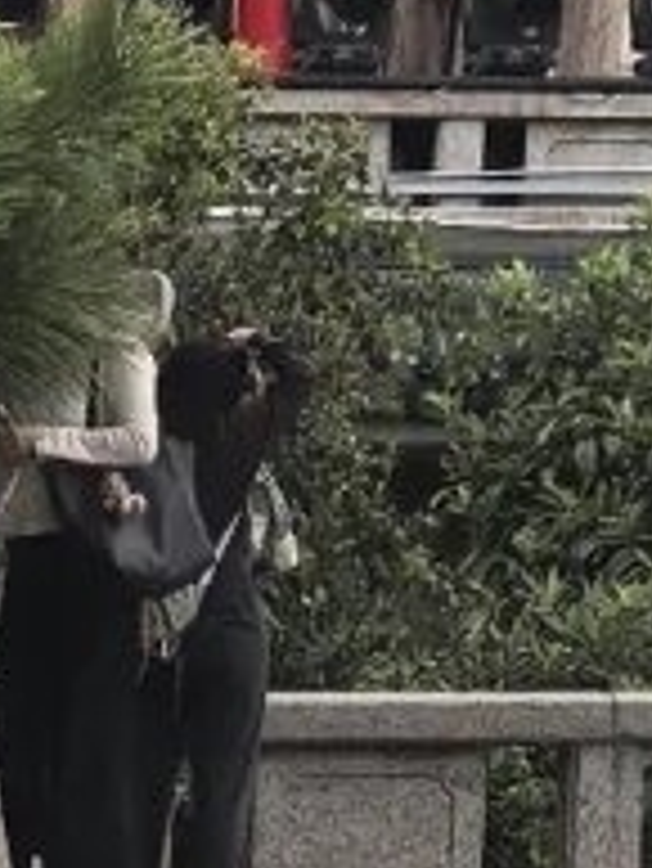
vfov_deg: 6.2
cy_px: -2150
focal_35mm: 283
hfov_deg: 5.1
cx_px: 1718
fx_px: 7099
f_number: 2
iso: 50
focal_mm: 8.5
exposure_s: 1/1437
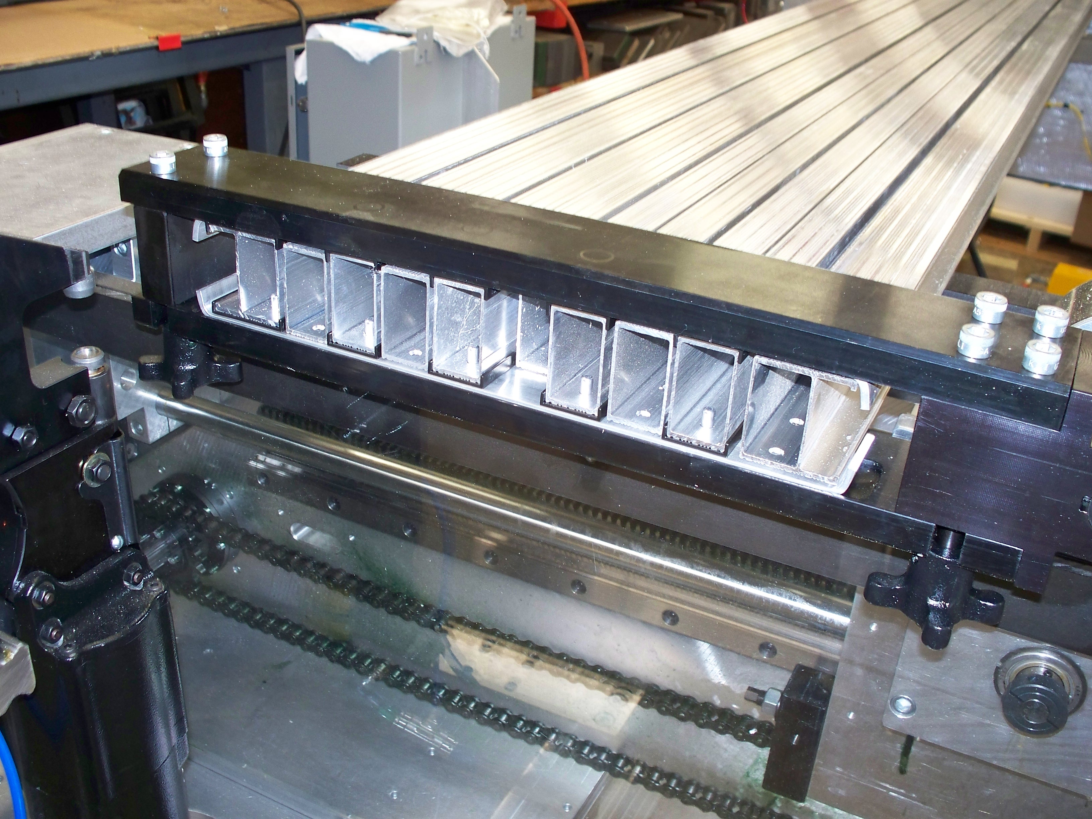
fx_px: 1136
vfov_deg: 39.7
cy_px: 410
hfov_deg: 51.4
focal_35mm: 36
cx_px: 546
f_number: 2.8
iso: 200
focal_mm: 7.54
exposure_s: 1/30
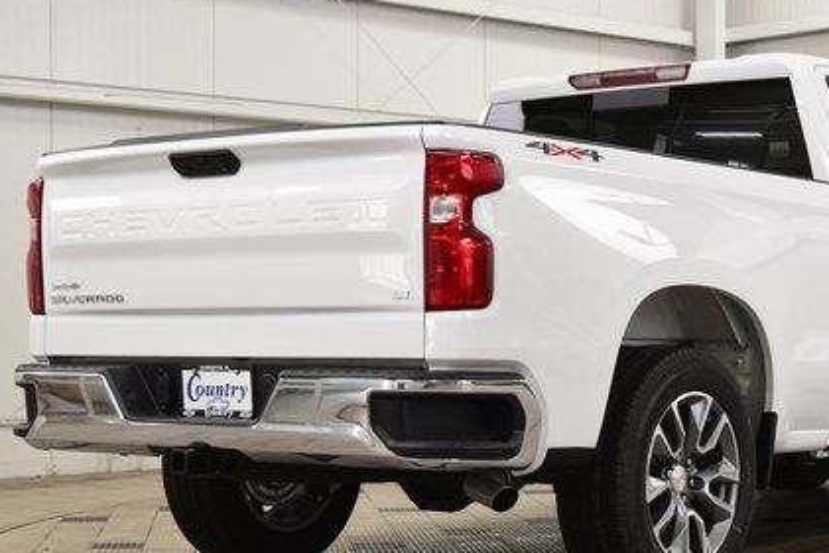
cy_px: 345
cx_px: 595
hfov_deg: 24.5
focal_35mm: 82
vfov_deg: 16.6
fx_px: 1889
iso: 640
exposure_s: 1/30
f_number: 7.1
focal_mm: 36
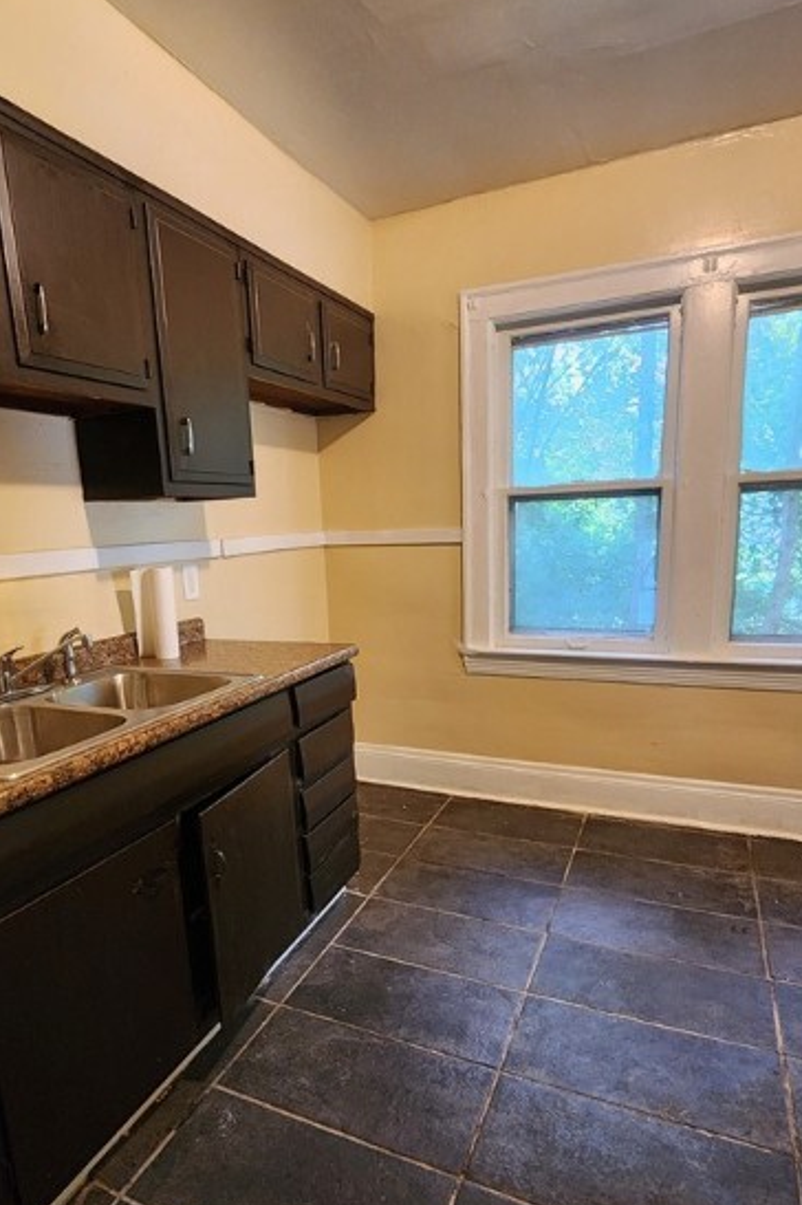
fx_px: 636
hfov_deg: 64.3
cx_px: 350
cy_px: 670
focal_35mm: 19
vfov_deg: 86.6
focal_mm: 2.2
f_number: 2.2
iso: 320
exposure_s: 1/30
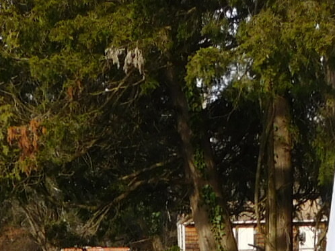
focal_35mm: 105
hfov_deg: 18.7
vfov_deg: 12.0
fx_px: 1016
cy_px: 558
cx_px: 188
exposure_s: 1/500
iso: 125
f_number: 3
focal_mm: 4
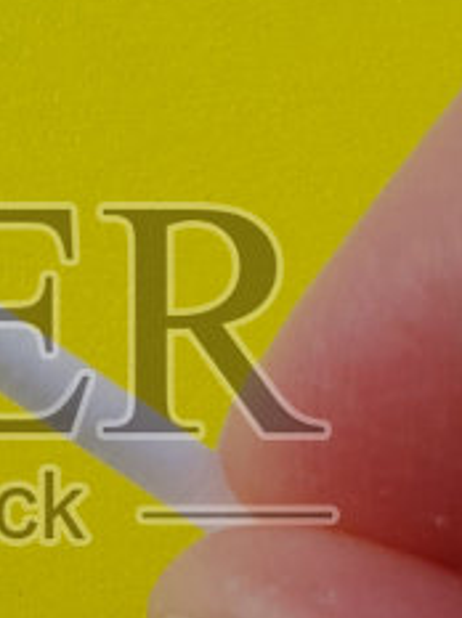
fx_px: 3069
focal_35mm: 172
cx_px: -109
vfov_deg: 11.5
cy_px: 385
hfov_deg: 8.5
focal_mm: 4.6
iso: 20
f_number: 2
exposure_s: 1/186
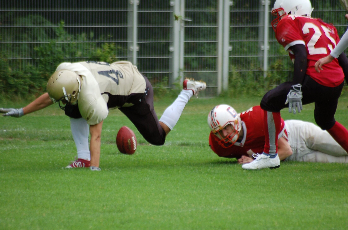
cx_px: 174
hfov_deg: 4.6
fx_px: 4342
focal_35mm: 450
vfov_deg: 3.0
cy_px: 115
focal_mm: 300
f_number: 5.6
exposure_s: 1/500
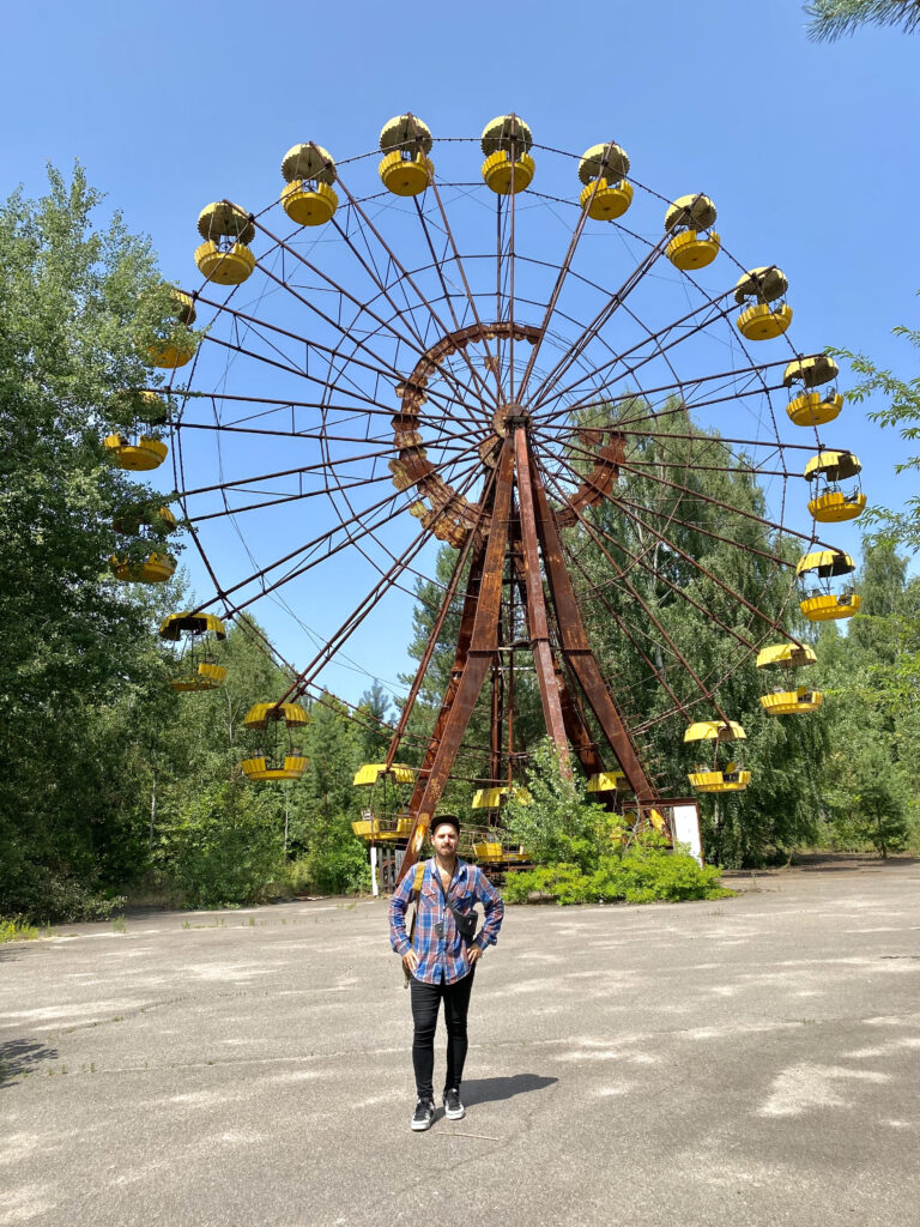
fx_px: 921
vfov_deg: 67.3
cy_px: 614
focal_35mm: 26
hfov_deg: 53.1
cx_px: 460
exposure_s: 1/1927
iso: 32
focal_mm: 4.25
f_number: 1.8
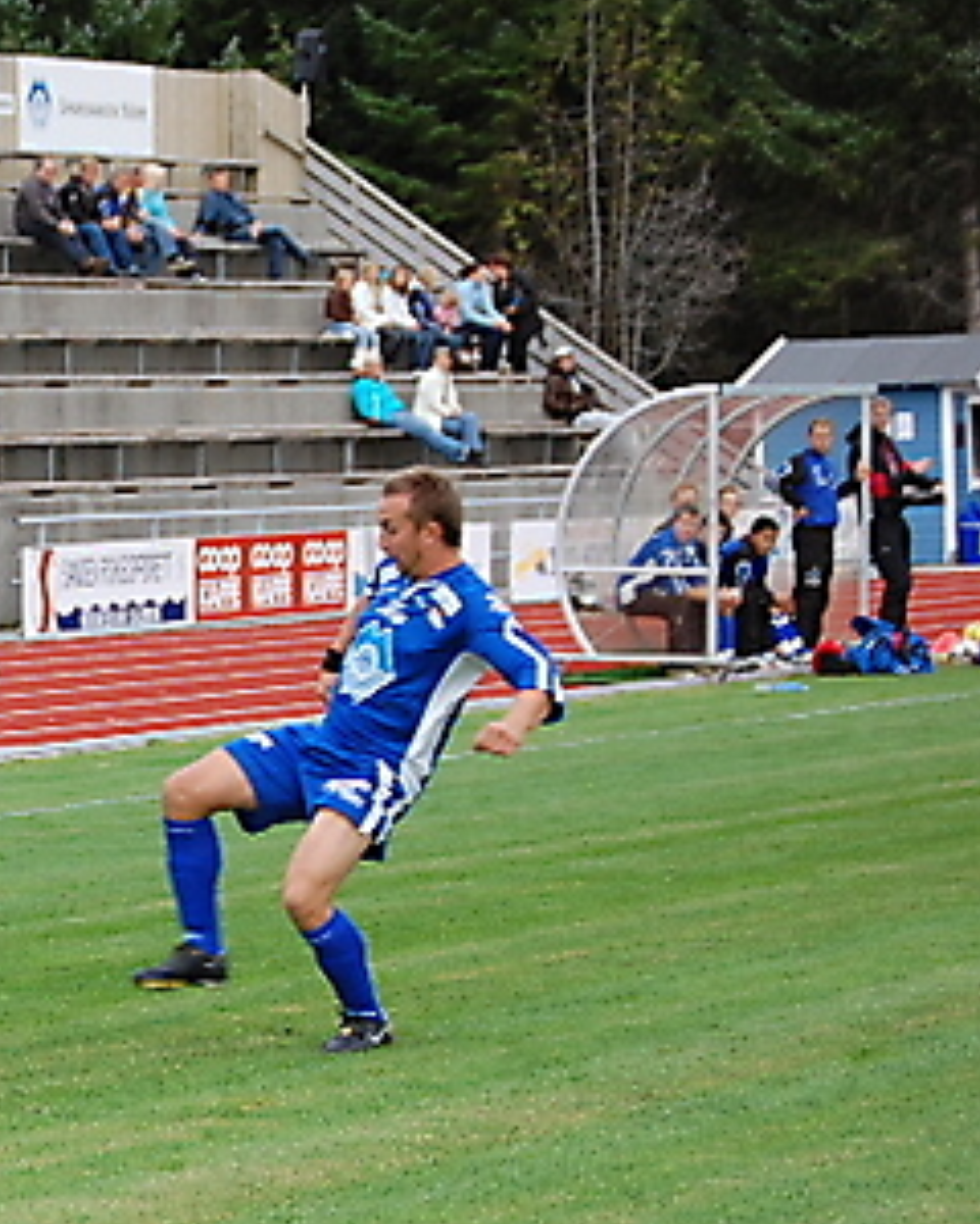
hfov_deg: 9.3
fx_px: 5982
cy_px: 749
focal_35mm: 165
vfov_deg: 11.7
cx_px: -145
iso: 400
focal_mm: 55
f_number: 4
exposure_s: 1/500
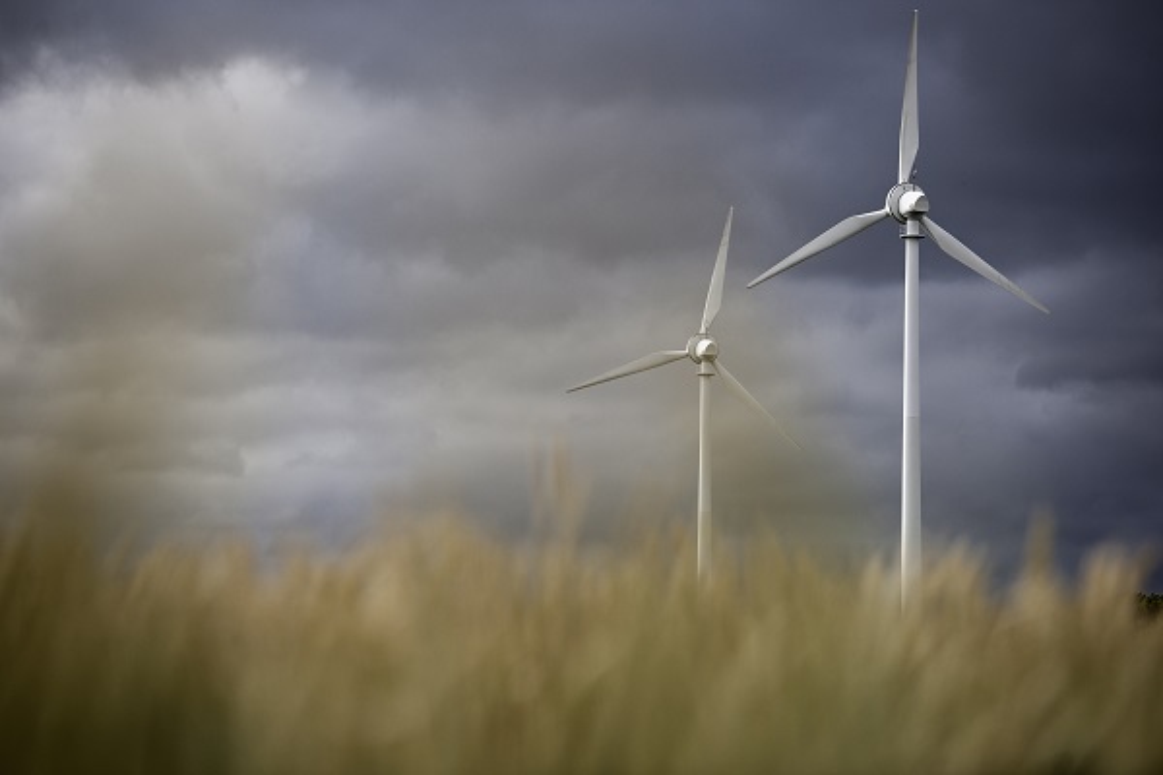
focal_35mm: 140
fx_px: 4522
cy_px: 388
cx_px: 582
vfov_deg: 9.8
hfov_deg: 14.7
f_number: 2.8
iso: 200
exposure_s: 1/2500
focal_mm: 140
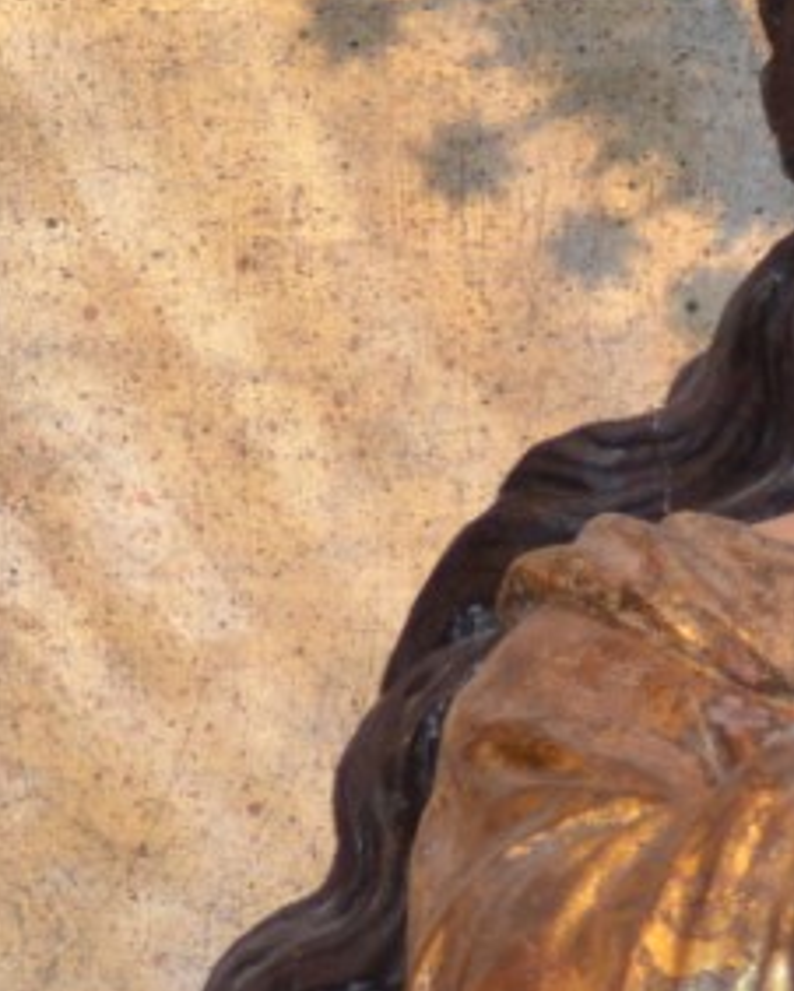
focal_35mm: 450
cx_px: 935
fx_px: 13204
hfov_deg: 3.4
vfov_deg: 4.3
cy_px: -102
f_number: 4
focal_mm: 78
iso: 2000
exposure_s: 1/60
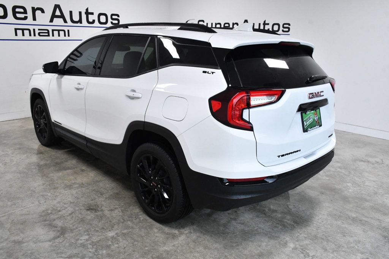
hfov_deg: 61.9
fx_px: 324
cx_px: 194
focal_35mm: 30
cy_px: 130
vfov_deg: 43.6
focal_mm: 20
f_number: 9
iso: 2500
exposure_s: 1/320
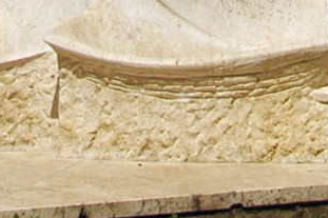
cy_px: -890
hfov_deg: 7.1
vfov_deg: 4.1
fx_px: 2639
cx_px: 390
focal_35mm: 290
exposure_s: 1/500
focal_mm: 25
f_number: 11
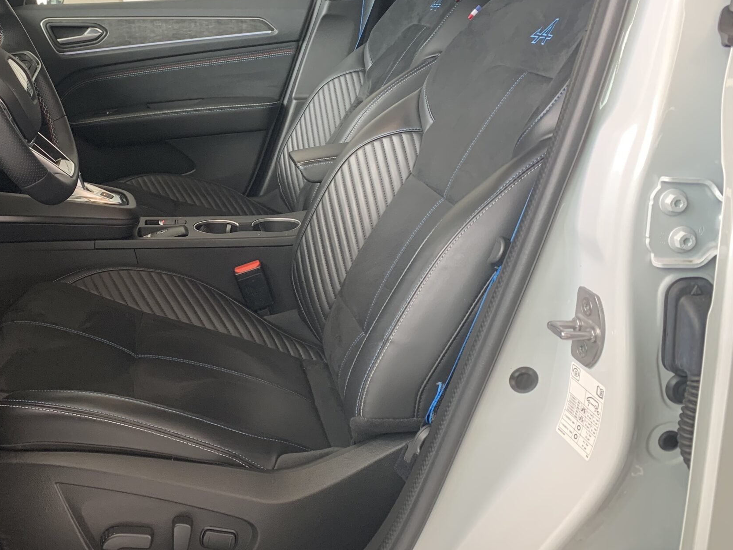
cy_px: 165
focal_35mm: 40
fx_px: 847
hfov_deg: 45.2
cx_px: 185
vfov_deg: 35.5
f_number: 1.8
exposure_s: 1/98
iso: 100
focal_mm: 4.25
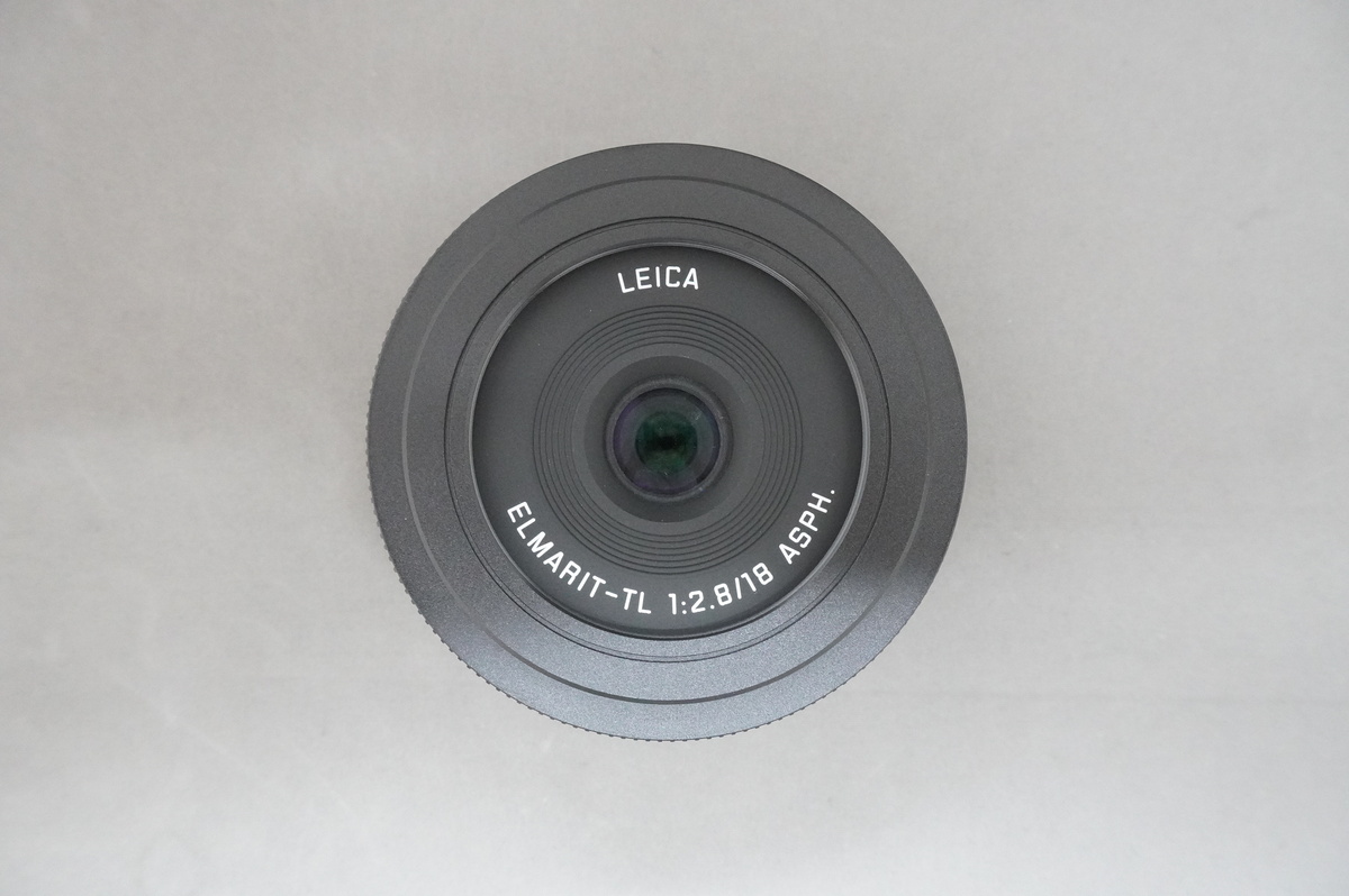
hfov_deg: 53.2
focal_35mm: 36
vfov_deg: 36.8
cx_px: 674
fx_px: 1348
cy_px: 448
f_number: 11
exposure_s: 1/25
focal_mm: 24
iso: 6400
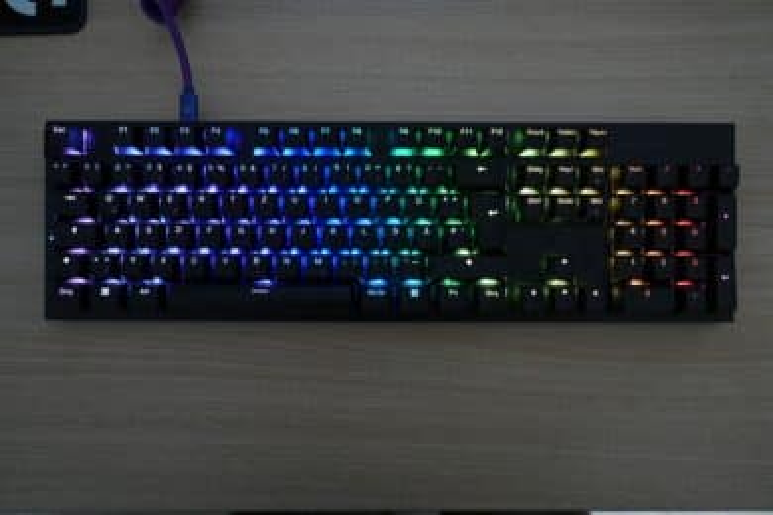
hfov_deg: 69.4
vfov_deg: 49.6
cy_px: 258
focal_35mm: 26
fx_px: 558
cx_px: 386
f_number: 6.3
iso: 5000
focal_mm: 26
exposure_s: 1/30
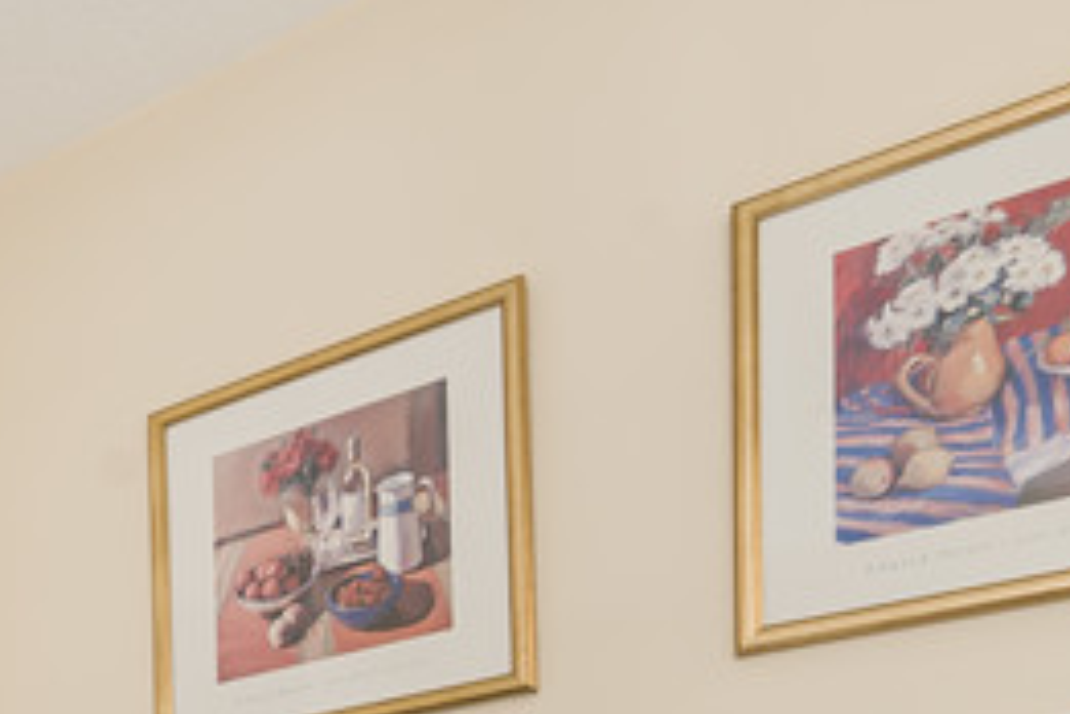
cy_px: 1200
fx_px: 1397
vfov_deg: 21.5
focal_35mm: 47
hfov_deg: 34.5
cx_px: -180
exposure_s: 1/2.5
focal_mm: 12
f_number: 9
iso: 320
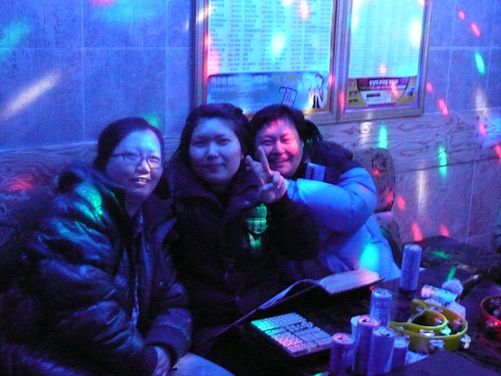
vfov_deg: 29.1
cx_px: 250
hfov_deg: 38.2
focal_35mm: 50
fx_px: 724
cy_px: 188
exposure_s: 1/8
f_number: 4.2
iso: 1250
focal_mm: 8.2
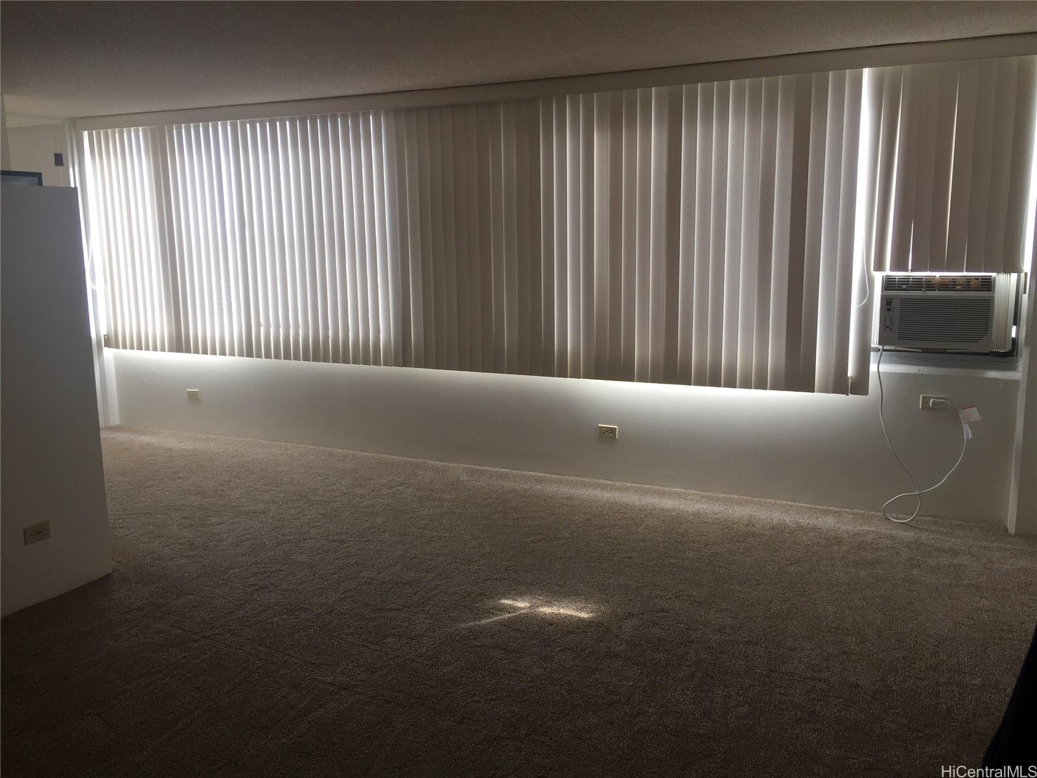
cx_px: 518
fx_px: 869
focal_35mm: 29
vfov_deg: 48.2
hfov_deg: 61.7
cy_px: 389
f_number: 2.2
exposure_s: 1/60
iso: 32
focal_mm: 4.15
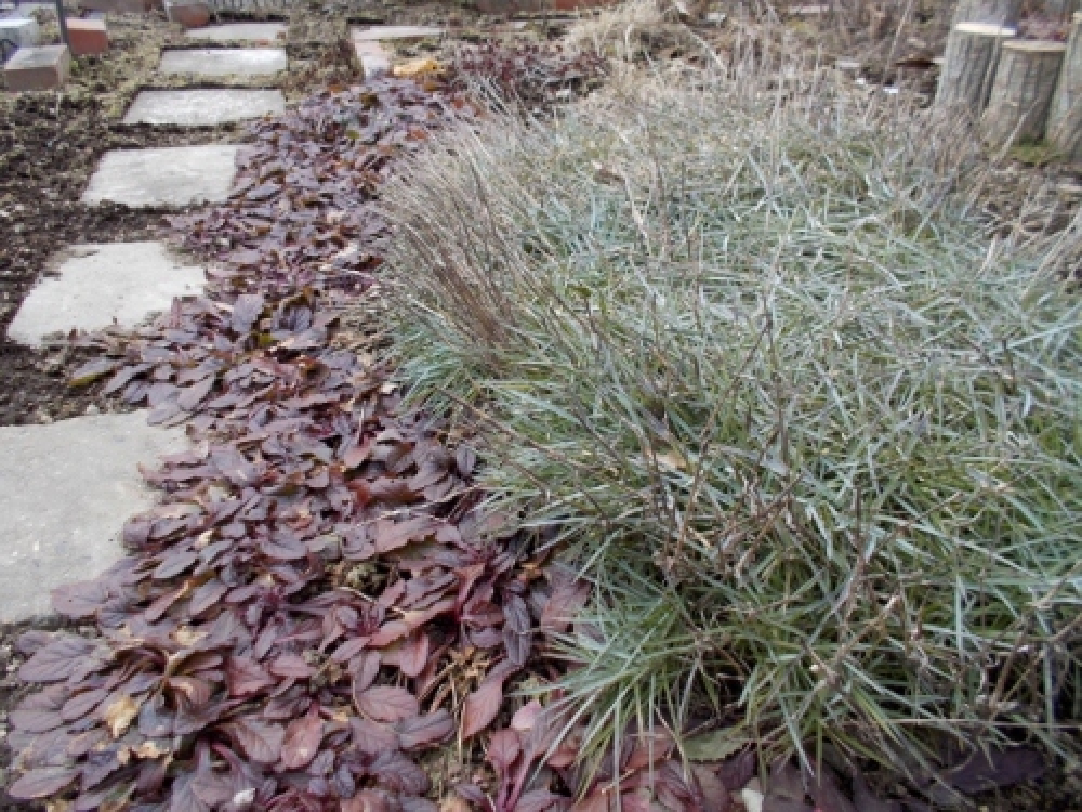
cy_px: 406
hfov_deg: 61.7
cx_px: 541
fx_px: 906
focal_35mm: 29
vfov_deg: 48.2
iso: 80
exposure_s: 1/250
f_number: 3.3
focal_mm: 4.1
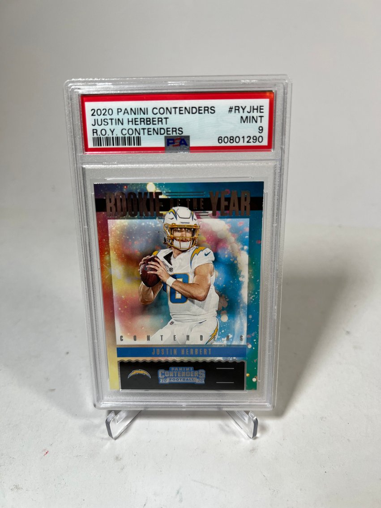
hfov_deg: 53.1
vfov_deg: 67.3
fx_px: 382
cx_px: 190
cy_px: 254
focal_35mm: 26
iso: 40
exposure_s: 1/120
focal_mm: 5.7
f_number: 1.5
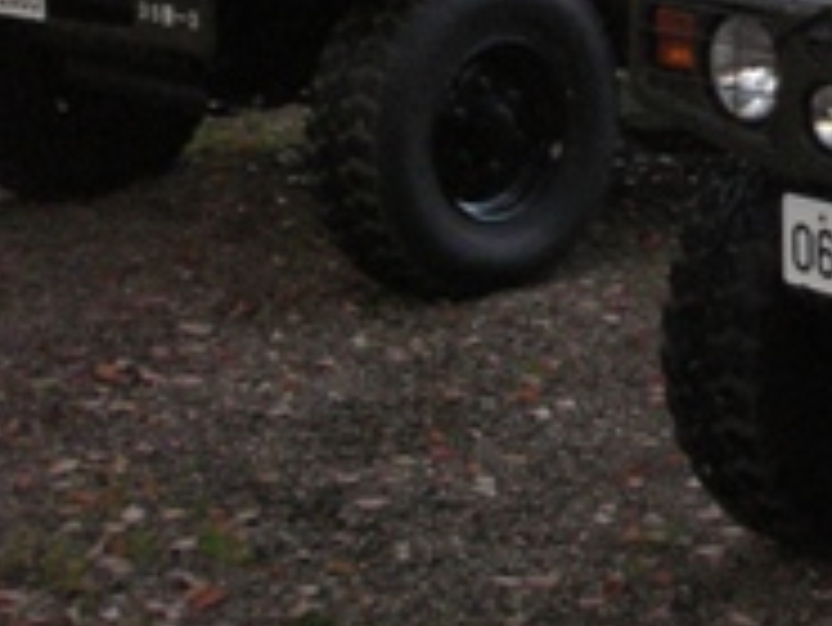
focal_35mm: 100
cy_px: -47
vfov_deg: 14.5
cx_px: 1003
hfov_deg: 18.6
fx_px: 2405
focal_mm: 6.3
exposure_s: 1/30
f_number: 3.3
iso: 200
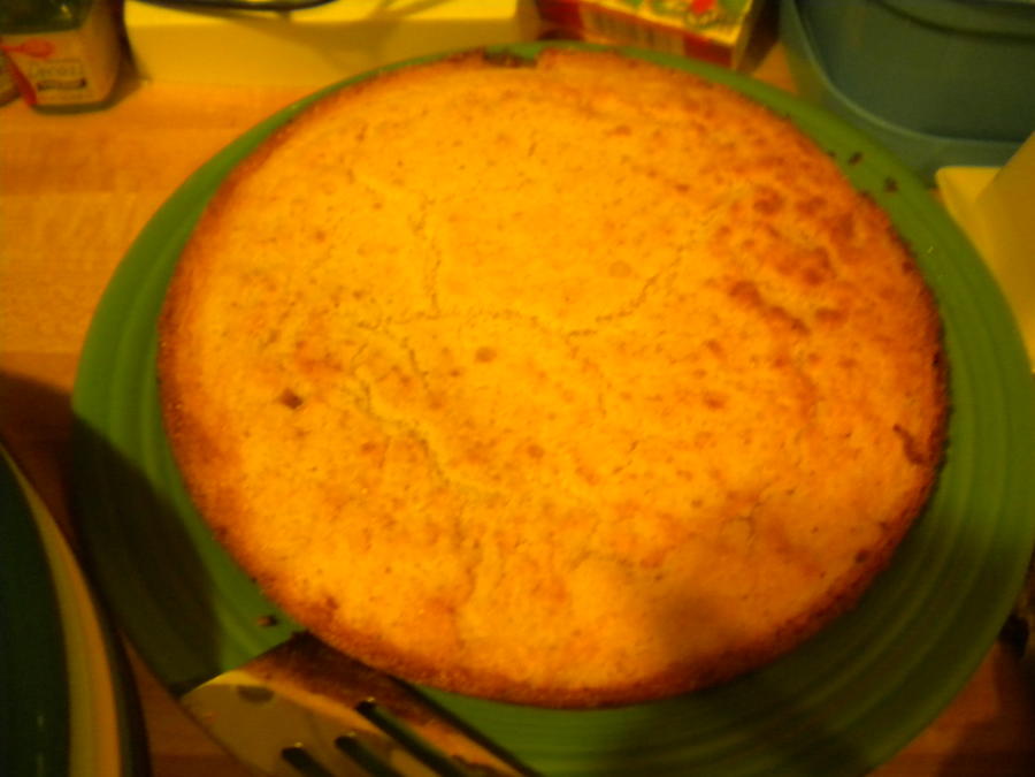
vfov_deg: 40.7
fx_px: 1046
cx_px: 518
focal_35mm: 35
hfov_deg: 52.6
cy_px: 388
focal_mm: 6.3
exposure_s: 1/11.6
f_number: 3.1
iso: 400
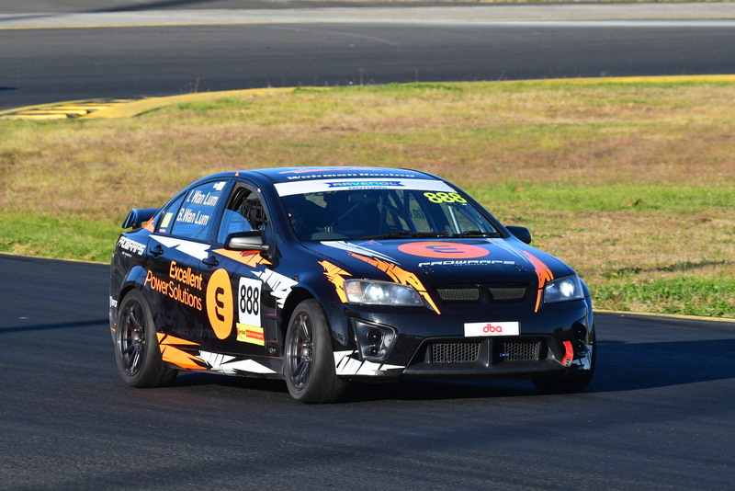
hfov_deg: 3.9
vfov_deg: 2.6
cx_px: 368
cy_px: 246
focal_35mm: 525
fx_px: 10722
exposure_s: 1/640
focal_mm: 350
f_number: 11
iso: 800
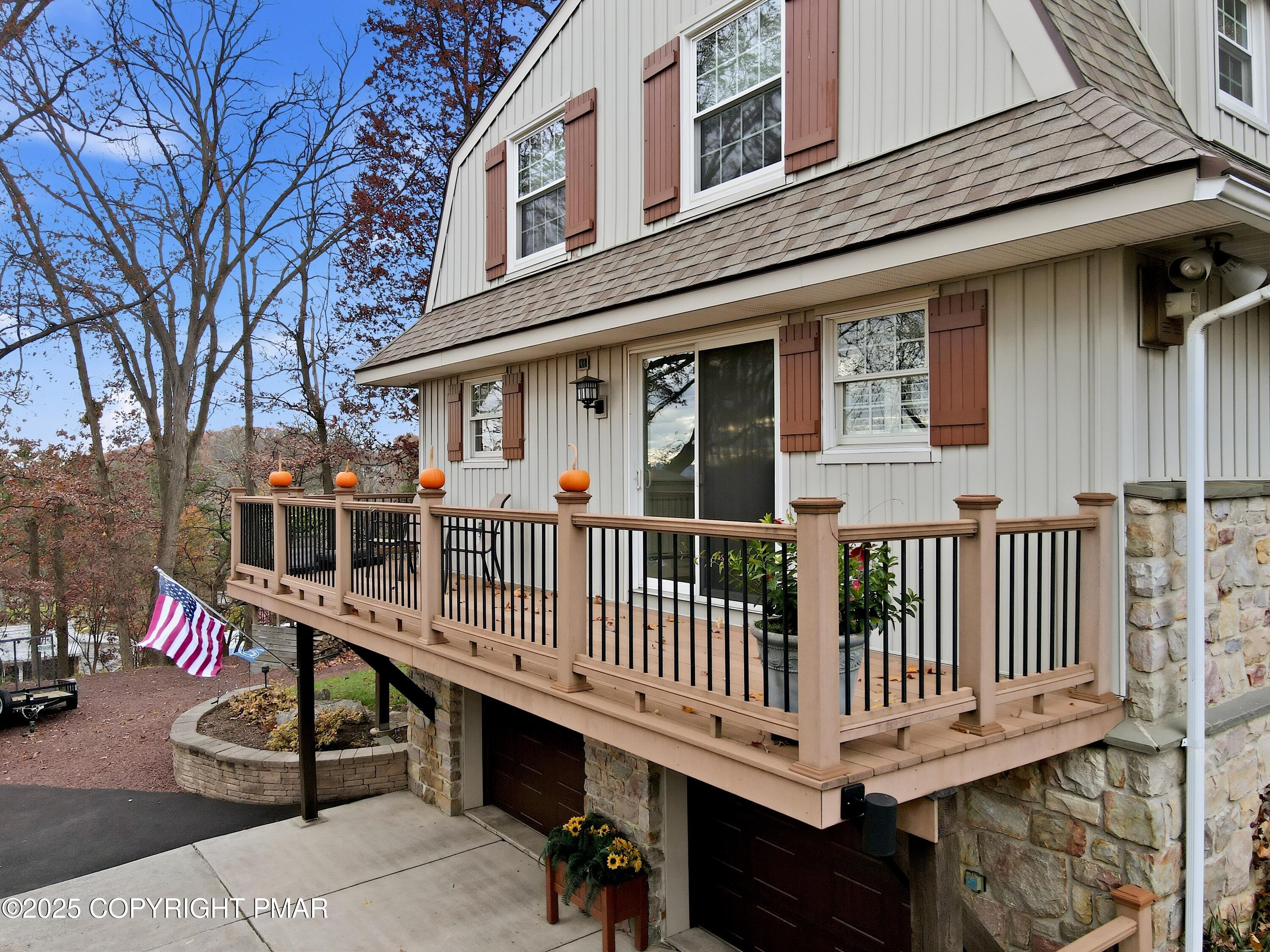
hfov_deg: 71.6
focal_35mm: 24
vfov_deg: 56.8
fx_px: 881
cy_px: 476
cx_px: 635
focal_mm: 4.5
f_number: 2.8
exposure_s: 1/80
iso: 100
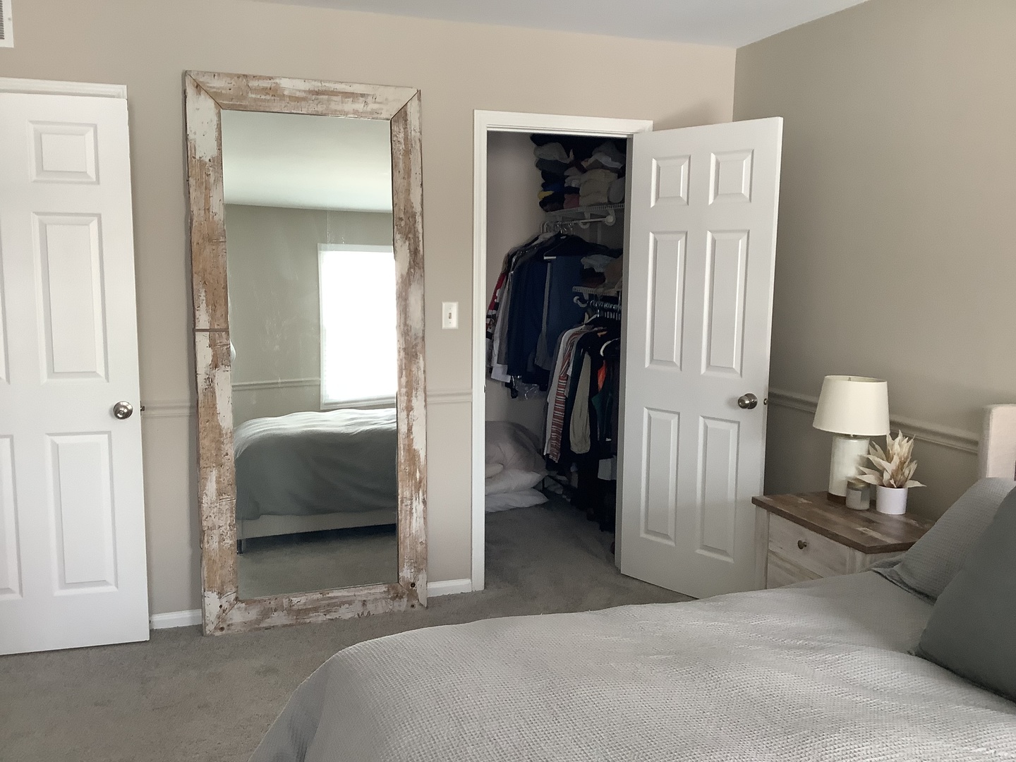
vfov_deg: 45.4
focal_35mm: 31
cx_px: 508
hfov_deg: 58.4
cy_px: 381
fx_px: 910
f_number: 2.4
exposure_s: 1/60
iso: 125
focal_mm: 3.3
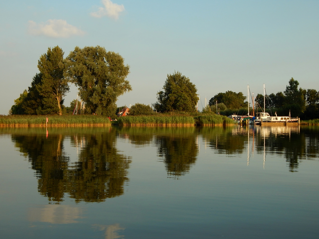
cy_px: 120
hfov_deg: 35.5
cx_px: 160
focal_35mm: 54
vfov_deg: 27.0
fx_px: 498
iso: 125
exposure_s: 1/800
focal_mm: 9.7
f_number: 3.8
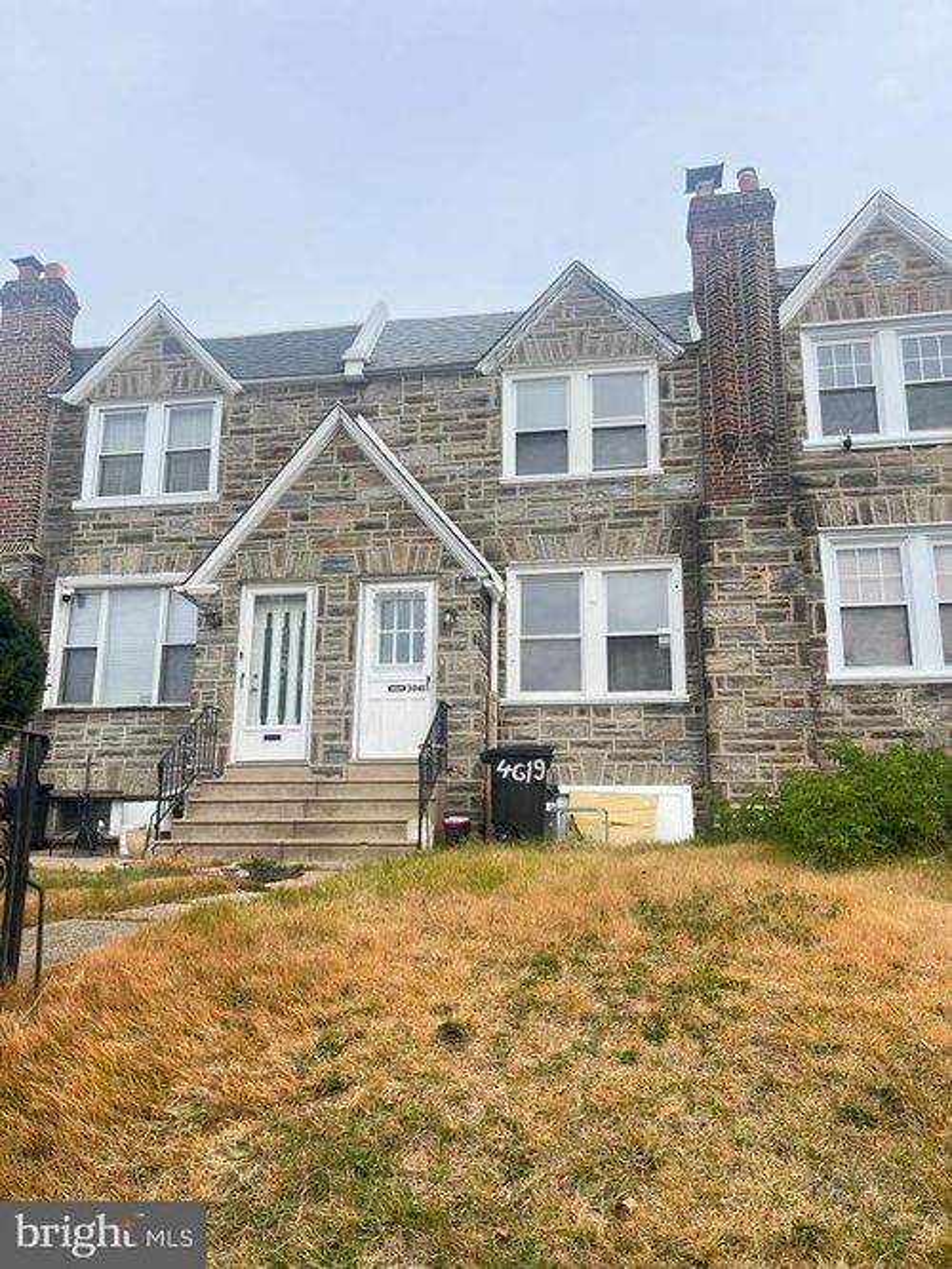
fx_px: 954
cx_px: 476
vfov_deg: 67.3
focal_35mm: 26
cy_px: 634
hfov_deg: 53.0
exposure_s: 1/1468
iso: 50
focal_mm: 5.7
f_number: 1.5
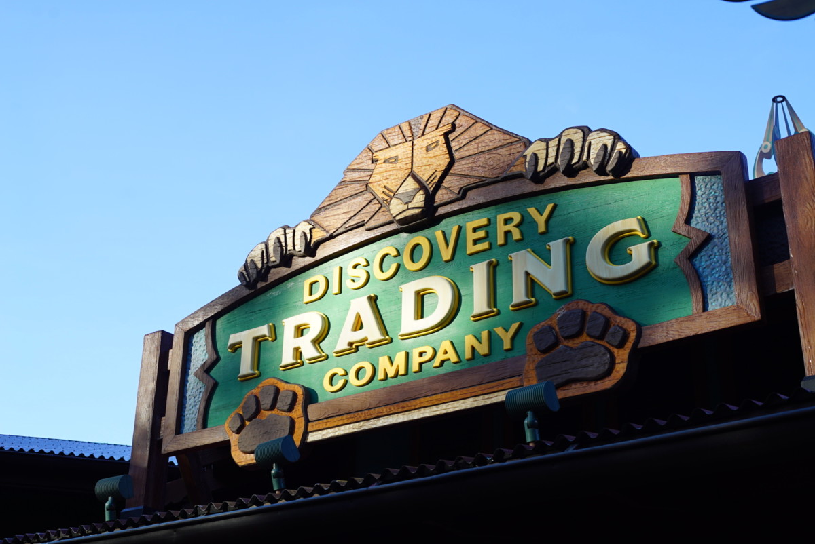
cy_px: 272
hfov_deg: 39.6
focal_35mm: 50
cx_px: 408
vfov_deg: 27.0
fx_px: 1133
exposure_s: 1/100
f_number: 6.3
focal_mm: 50
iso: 100
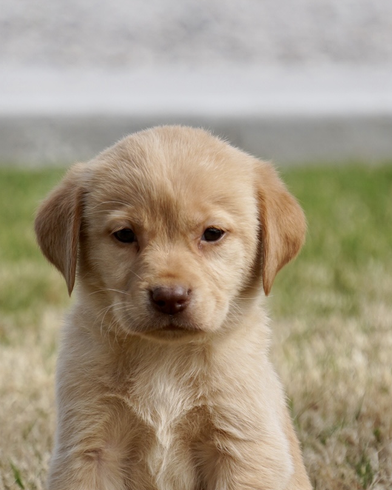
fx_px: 8588
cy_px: 397
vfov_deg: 3.3
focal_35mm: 592
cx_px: 146
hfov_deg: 2.6
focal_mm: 210
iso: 125
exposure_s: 1/320
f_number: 6.3
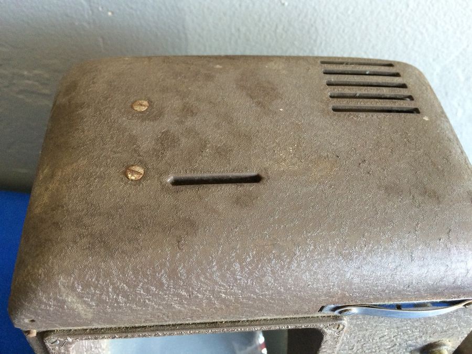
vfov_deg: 48.2
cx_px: 236
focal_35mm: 29
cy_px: 177
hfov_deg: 61.7
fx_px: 395
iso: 125
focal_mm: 4.15
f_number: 2.2
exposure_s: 1/30
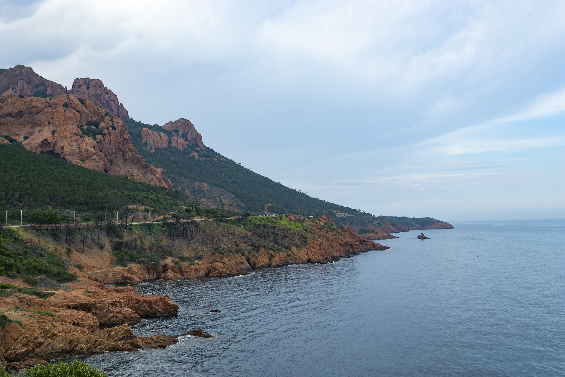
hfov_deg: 53.1
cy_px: 188
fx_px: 565
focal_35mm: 36
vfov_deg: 36.9
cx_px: 282
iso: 100
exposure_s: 1/125
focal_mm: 24
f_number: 8
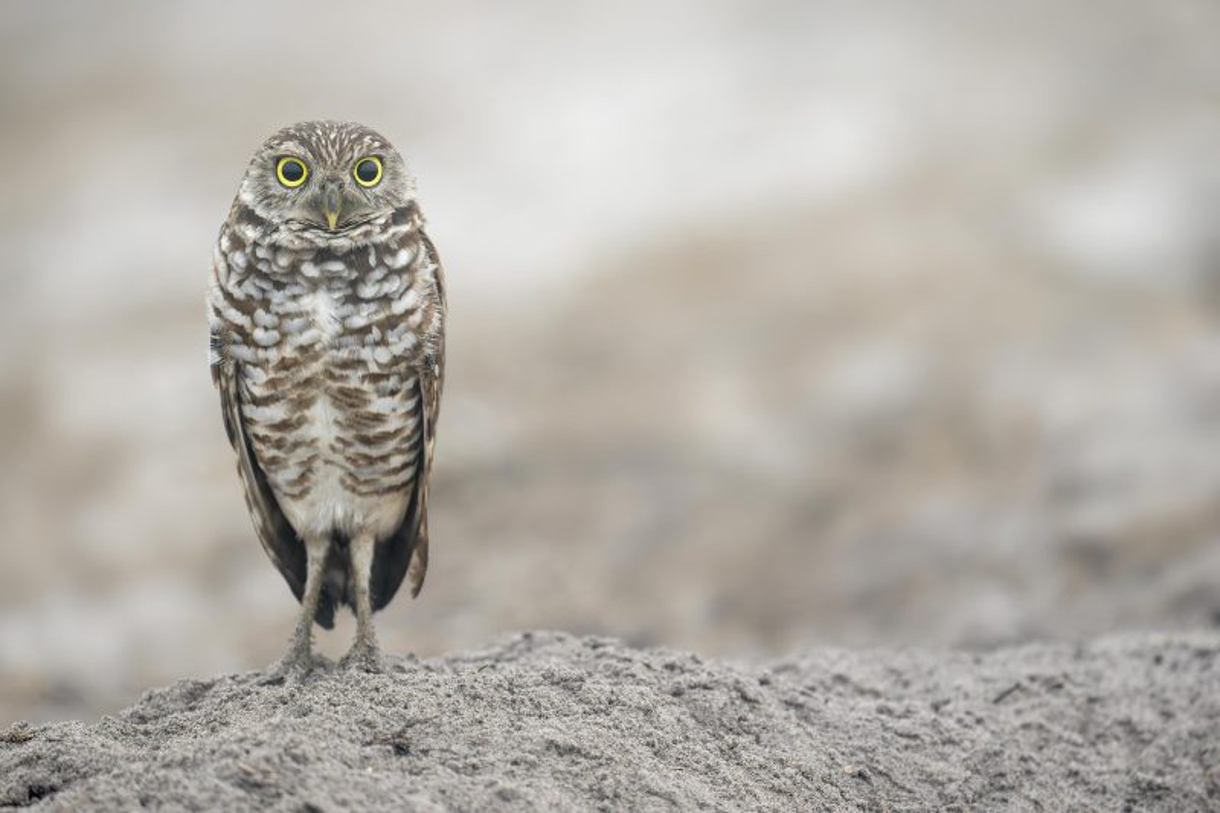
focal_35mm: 600
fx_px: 20328
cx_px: 610
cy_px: 406
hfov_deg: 3.4
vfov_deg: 2.3
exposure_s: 1/60
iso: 3200
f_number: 4
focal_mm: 600
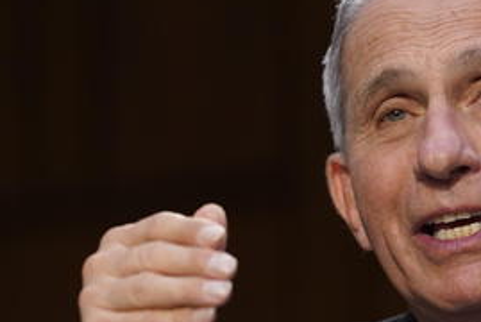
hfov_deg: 4.0
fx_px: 6955
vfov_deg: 2.7
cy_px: 139
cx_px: 336
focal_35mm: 520
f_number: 3.2
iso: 2000
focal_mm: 200
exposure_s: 1/250
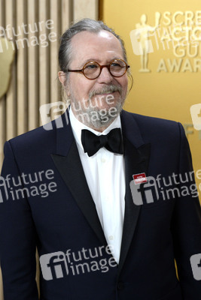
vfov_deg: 15.2
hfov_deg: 10.2
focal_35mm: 135
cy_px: 150
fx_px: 1130
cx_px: 100
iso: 2500
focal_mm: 135
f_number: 6.3
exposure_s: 1/250
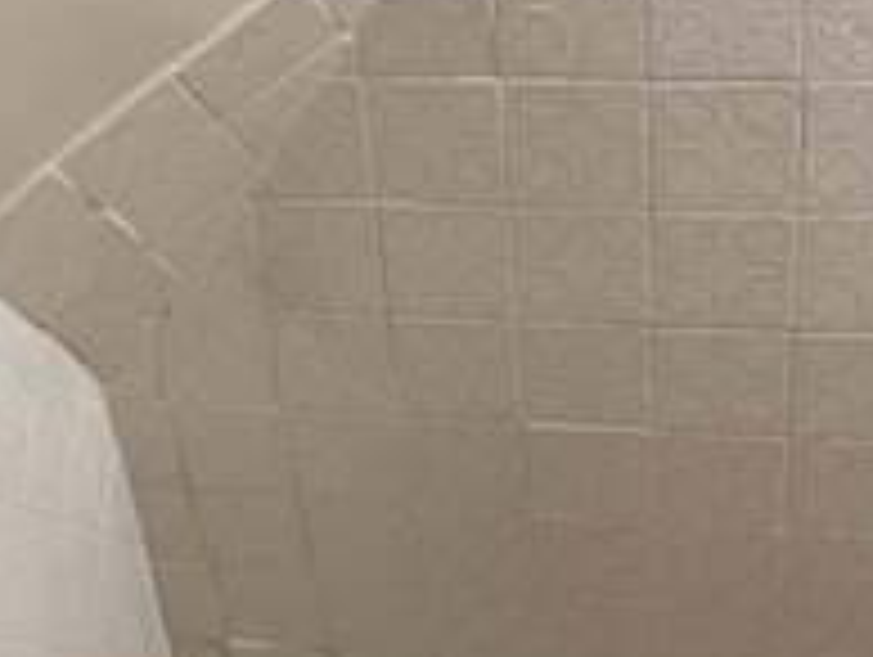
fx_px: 2399
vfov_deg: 13.4
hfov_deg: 19.5
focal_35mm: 95
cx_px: -153
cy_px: 1300
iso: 400
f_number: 1.78
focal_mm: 6.76
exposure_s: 1/60
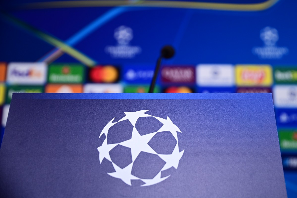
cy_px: 99
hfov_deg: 34.5
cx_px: 148
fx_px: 479
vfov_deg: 23.4
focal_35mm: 58
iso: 2000
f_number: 4
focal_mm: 58
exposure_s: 1/400
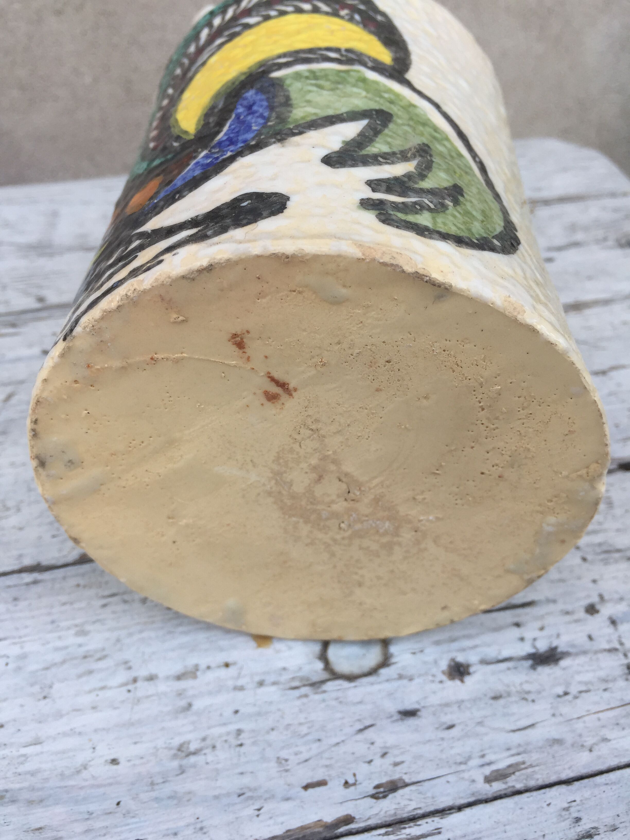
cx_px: 315
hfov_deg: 48.2
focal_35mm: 29
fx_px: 704
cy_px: 420
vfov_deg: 61.7
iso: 32
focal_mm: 4.15
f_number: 2.2
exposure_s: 1/227
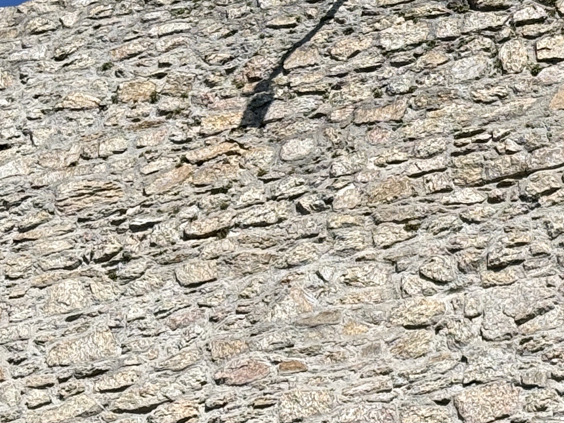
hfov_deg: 12.0
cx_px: 437
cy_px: 7
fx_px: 2672
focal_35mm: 164
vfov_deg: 9.0
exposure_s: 1/3378
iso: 64
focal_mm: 6.76
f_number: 1.78
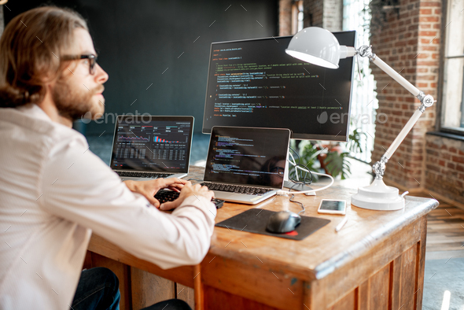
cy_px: 155
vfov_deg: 37.9
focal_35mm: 35
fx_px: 451
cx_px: 232
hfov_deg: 54.4
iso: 250
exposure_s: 1/160
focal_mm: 35
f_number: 2.2
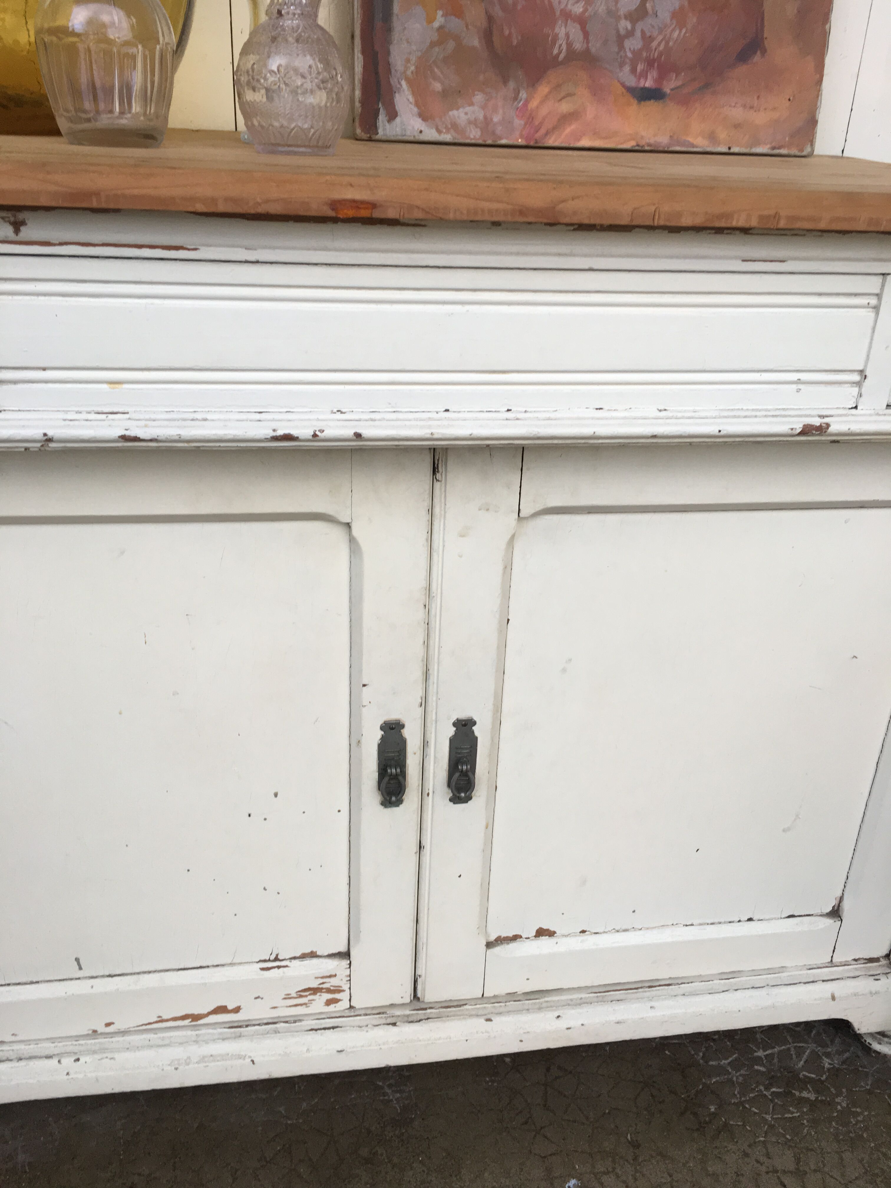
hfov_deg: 48.2
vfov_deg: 61.7
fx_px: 995
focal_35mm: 29
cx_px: 446
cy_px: 594
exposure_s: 1/100
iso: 40
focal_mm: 4.15
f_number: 2.2
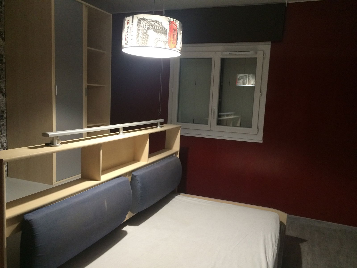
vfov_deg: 48.2
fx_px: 299
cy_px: 134
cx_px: 178
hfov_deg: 61.7
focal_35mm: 29
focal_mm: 4.15
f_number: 2.2
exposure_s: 1/33
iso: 250
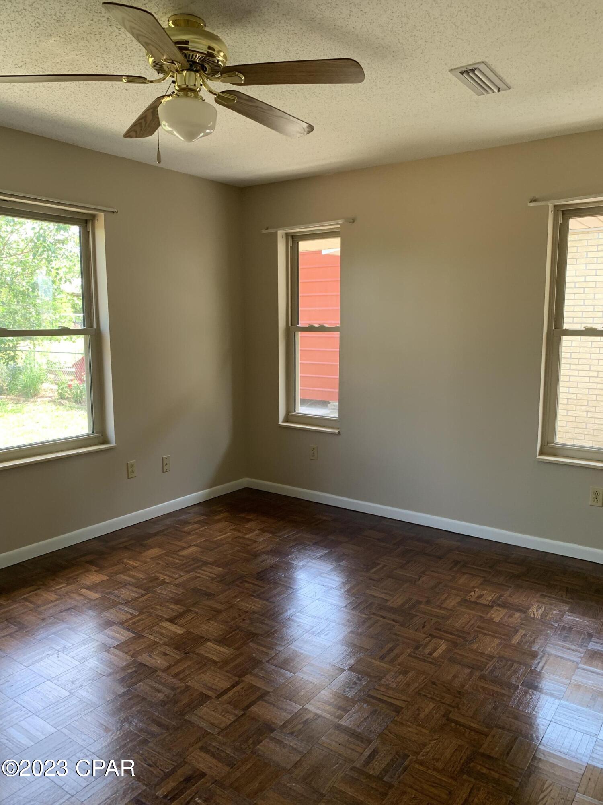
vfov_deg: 67.3
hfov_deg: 53.1
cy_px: 402
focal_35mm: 26
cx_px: 302
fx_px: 604
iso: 100
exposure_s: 1/102
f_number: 1.8
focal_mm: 4.25
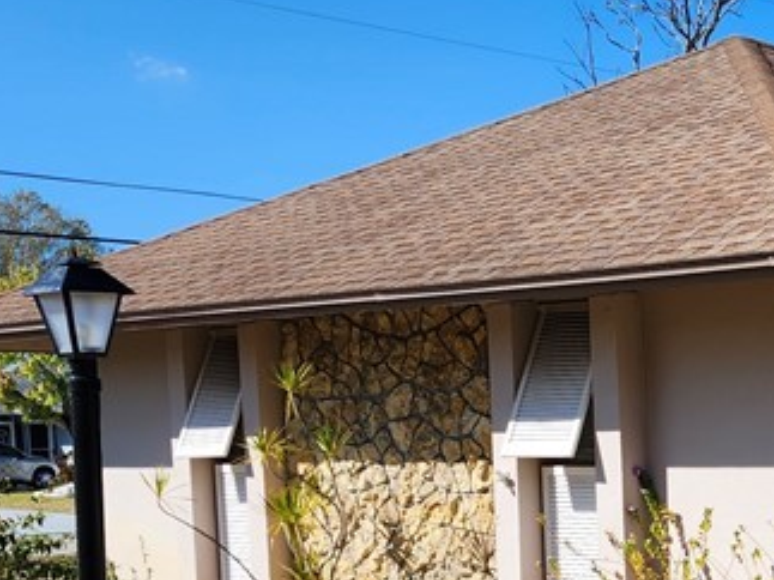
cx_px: 906
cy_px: 580
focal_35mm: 73
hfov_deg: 24.4
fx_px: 1632
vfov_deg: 19.6
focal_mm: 5.54
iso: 25
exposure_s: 1/1468
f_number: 1.8
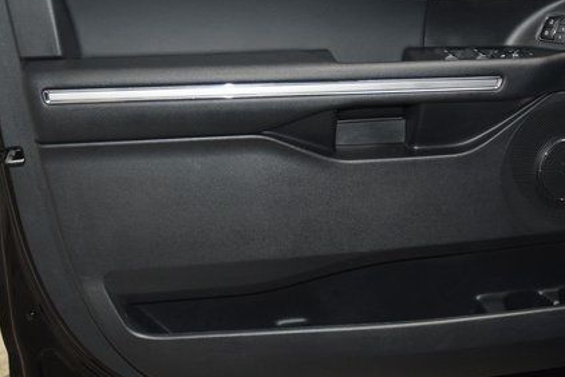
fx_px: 785
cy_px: 161
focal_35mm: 50
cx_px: 363
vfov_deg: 27.0
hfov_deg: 39.2
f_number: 3.5
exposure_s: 1/125
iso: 2000
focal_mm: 22
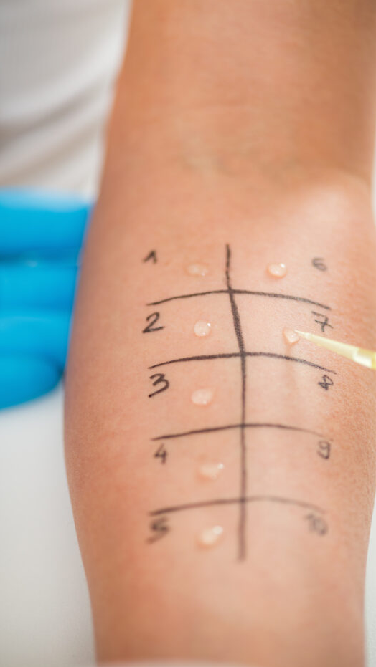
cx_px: 216
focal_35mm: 121
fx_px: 2144
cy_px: 320
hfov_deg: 10.0
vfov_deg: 17.7
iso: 64
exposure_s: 1/200
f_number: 3
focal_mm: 105
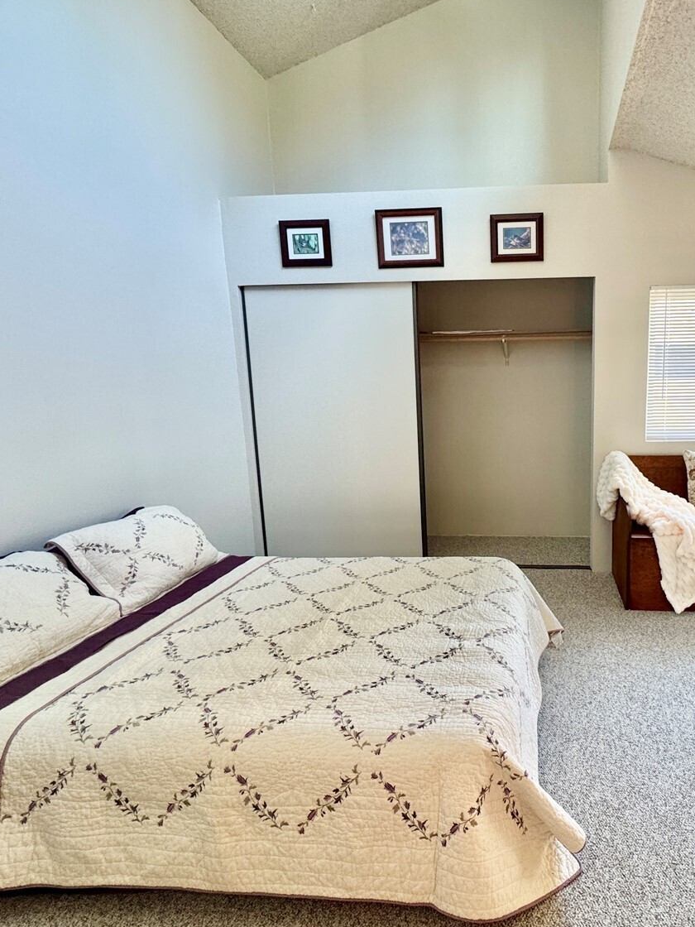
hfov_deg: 62.9
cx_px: 503
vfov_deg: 81.7
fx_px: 535
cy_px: 464
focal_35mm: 20
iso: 200
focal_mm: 2.22
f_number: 2.2
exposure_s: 1/60
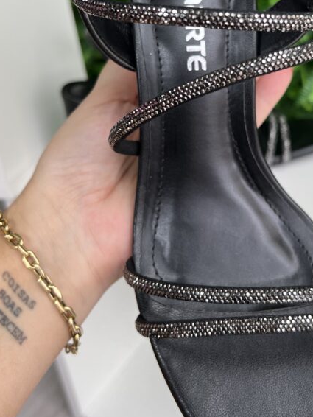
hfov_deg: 30.6
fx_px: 566
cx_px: 217
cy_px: 116
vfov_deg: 39.6
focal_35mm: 47
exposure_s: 1/228
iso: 40
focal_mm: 5.7
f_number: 1.5
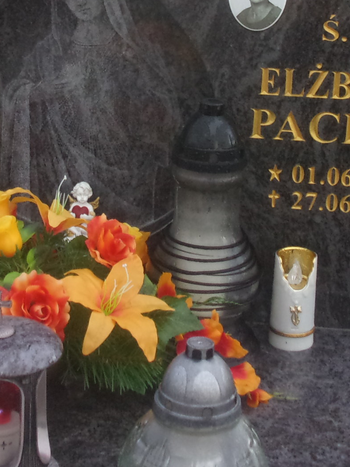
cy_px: 53
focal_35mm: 106
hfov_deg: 13.9
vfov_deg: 18.3
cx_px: 104
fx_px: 1428
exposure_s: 1/42
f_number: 4.7
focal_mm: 7.8
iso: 200
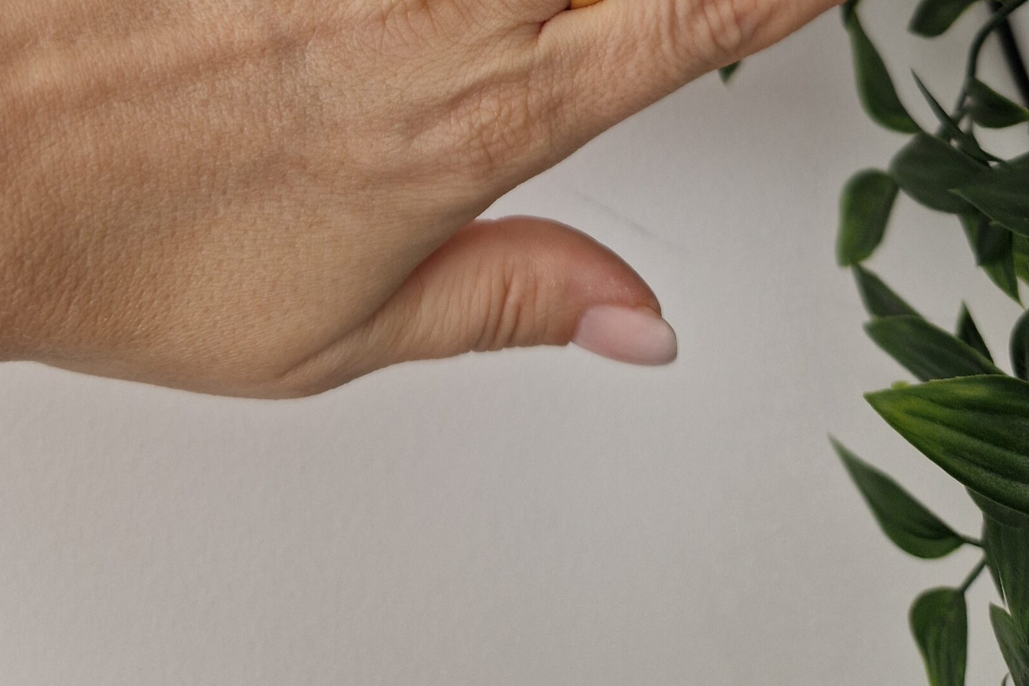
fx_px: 1086
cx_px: 442
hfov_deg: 50.5
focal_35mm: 38
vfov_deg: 31.6
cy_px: -43
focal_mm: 5.4
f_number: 1.8
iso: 50
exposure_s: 1/181
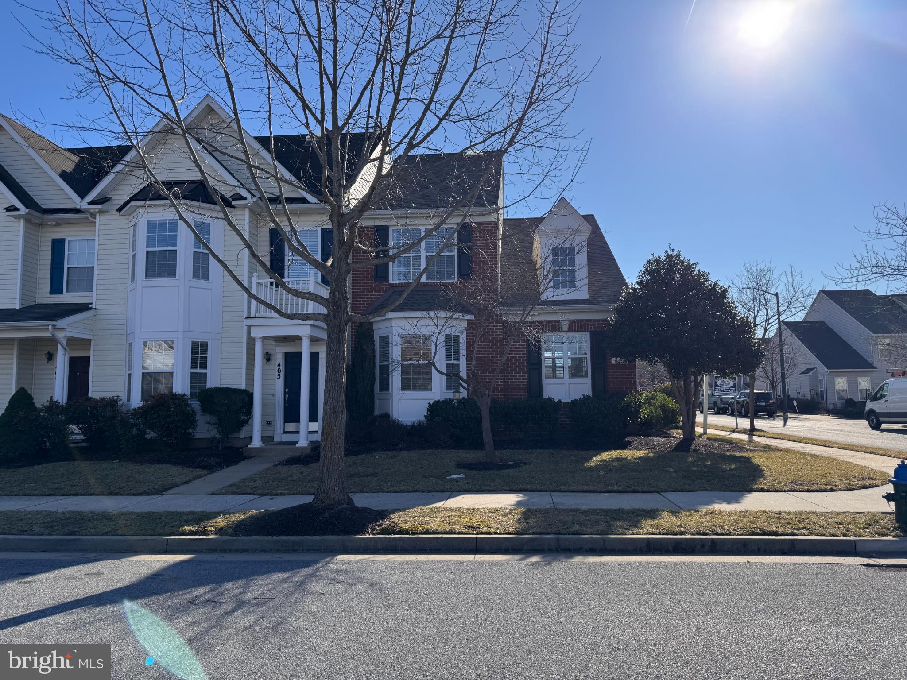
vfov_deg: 56.8
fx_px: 629
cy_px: 340
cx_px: 454
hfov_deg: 71.6
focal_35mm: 24
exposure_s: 1/4950
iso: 80
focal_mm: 6.76
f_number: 1.78
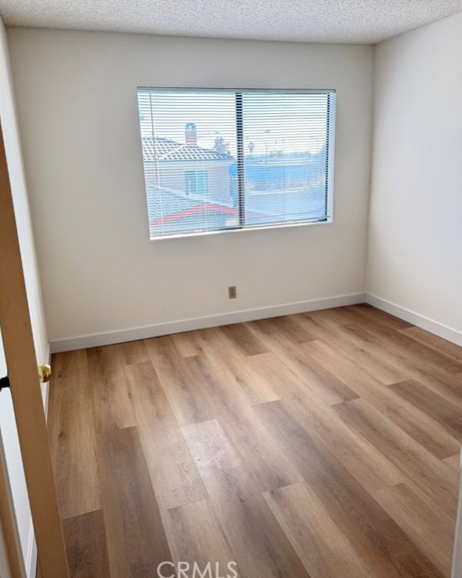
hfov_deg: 54.9
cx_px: 229
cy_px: 264
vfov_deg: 65.9
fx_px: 445
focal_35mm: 26
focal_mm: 6.76
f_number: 1.78
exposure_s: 1/167
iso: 80
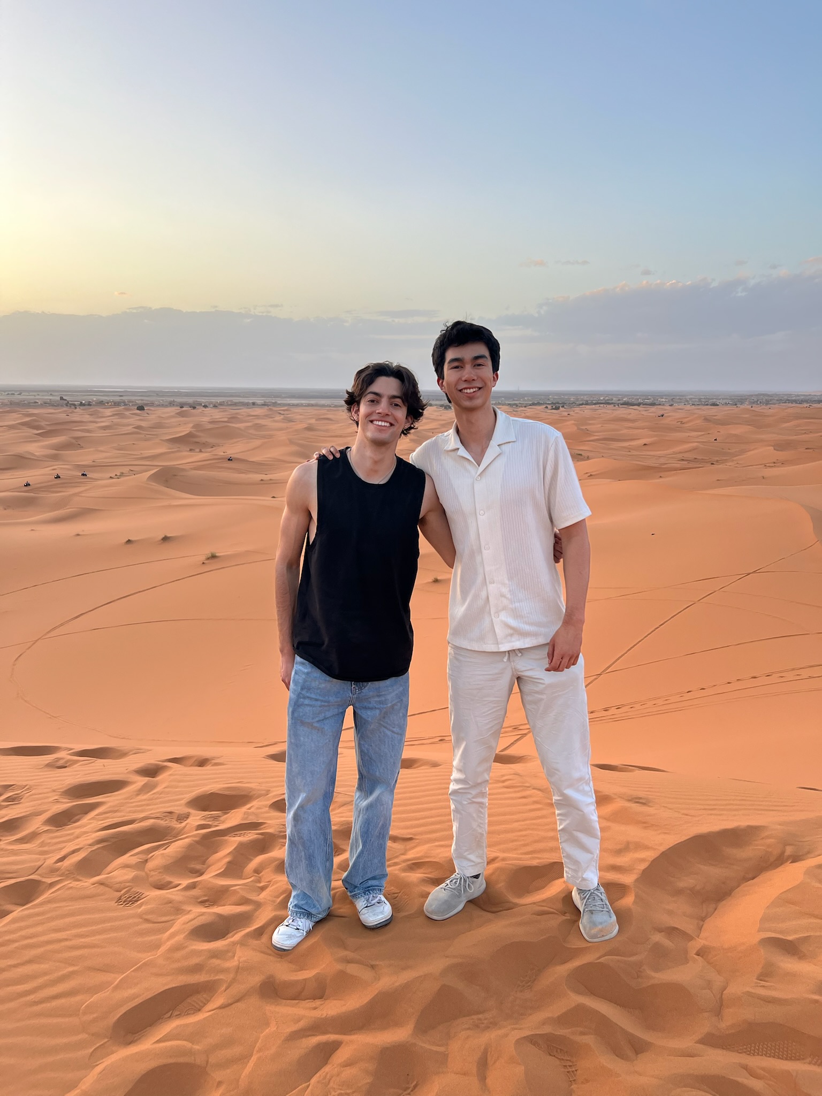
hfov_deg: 53.1
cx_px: 411
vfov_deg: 67.3
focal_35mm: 26
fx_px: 823
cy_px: 548
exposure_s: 1/357
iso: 50
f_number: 1.5
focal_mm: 5.7
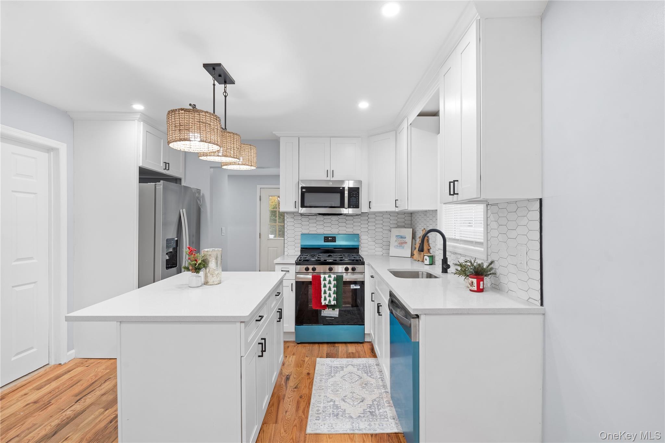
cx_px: 332
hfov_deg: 96.7
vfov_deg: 73.7
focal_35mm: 16
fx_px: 296
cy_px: 222
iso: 250
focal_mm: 16
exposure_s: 1/3
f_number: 8
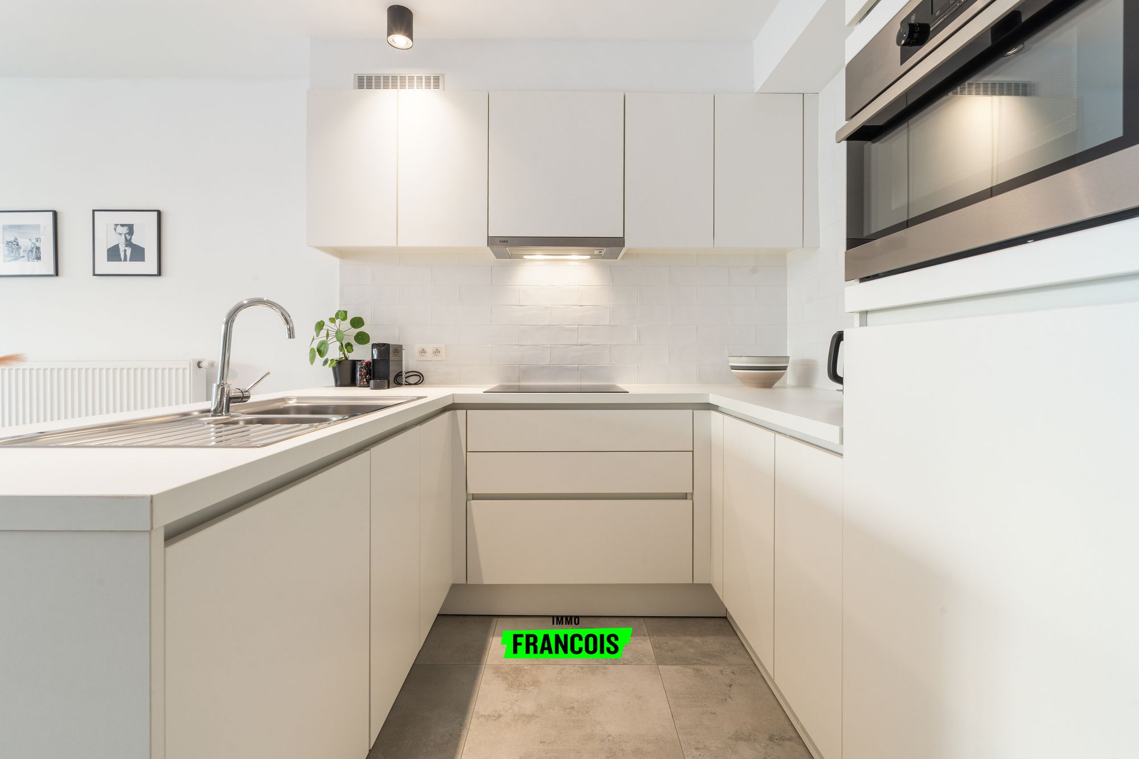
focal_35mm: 16
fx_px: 506
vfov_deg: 73.7
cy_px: 380
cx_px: 570
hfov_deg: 96.7
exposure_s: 1/4
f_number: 11
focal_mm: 16
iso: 200
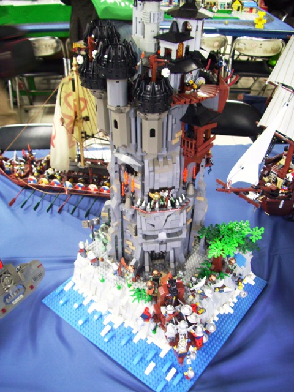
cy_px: 196
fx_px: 362
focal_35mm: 32
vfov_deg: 56.8
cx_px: 147
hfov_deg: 44.2
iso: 160
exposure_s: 1/8
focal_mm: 5.7
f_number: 2.9
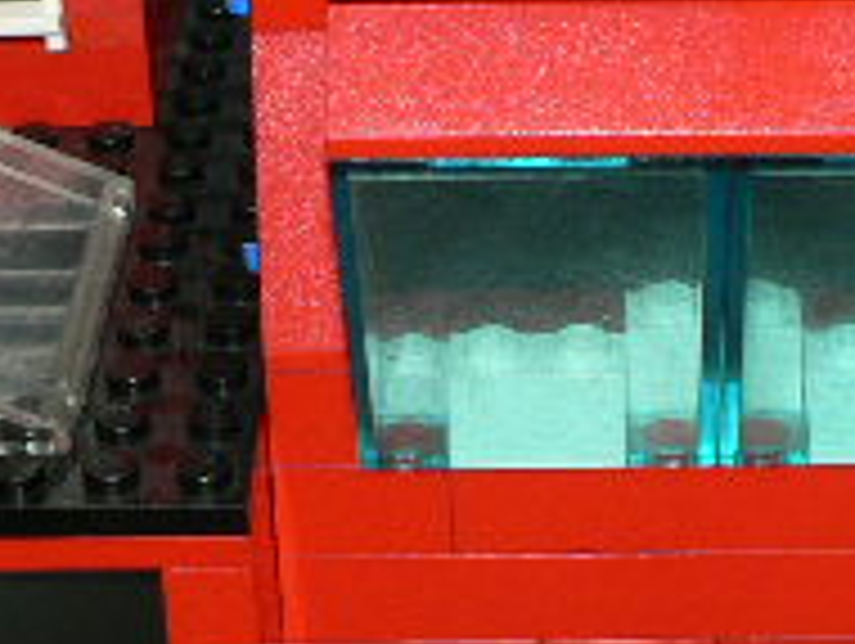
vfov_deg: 12.3
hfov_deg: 16.1
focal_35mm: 121
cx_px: 711
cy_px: 342
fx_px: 2992
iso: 100
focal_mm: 6
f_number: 2.8
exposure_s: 1/60
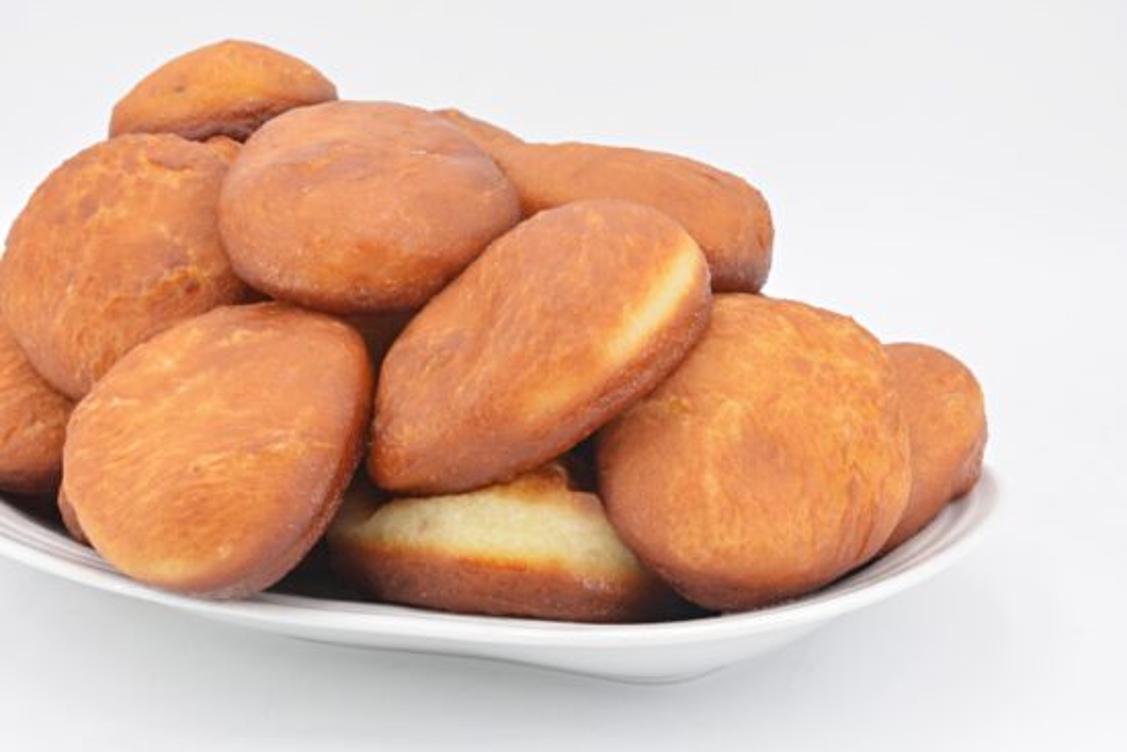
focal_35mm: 60
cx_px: 564
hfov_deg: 33.4
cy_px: 376
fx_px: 1879
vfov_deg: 22.6
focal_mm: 40
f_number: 22
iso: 800
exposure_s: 1/100
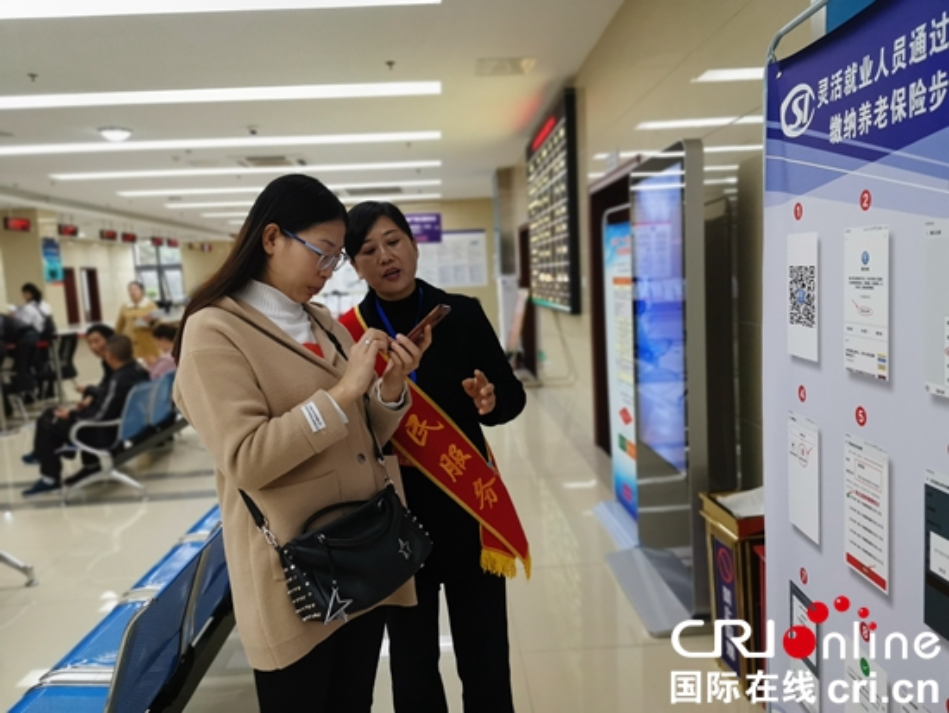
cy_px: 356
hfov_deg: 65.3
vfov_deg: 51.4
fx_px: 741
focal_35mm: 27
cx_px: 474
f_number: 1.8
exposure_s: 1/100
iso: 250
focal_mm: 4.75
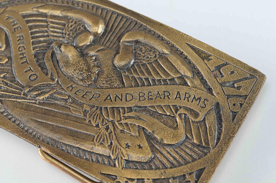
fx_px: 666
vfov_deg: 15.6
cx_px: 100
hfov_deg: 23.4
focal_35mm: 87
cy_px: 83
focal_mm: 40
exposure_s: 1/80
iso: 100
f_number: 9
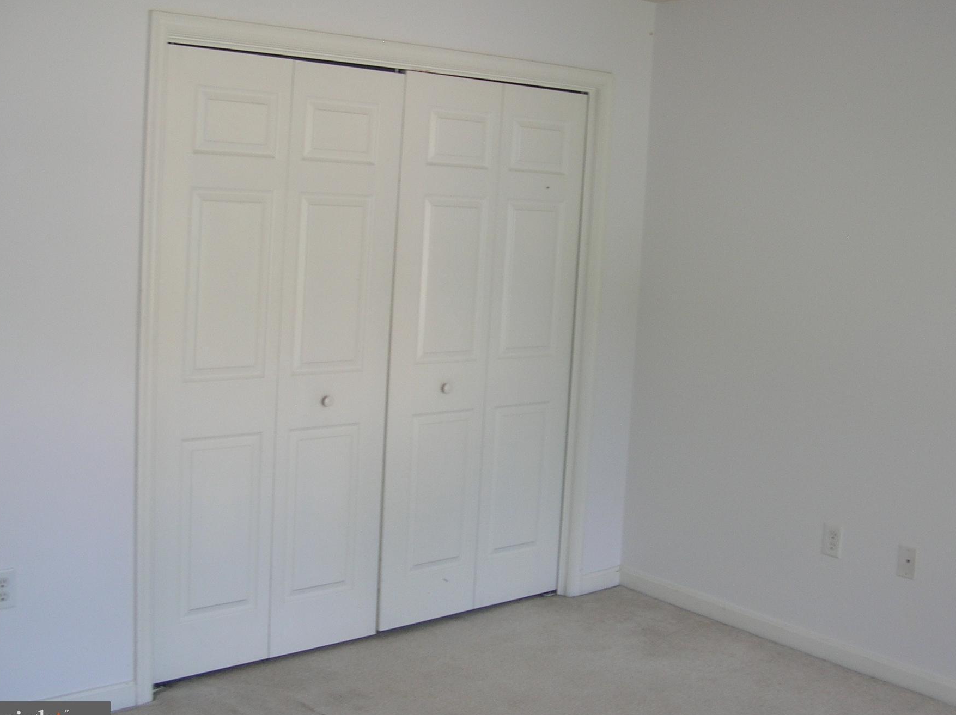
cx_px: 533
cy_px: 329
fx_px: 1159
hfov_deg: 44.8
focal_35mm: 42
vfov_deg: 34.3
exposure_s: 1/30
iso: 50
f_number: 2.7
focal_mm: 6
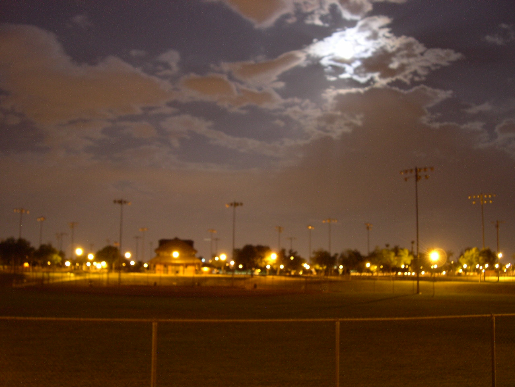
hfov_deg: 49.0
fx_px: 565
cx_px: 258
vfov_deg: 37.7
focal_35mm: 38
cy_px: 194
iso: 100
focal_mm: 8
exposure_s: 8
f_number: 2.8
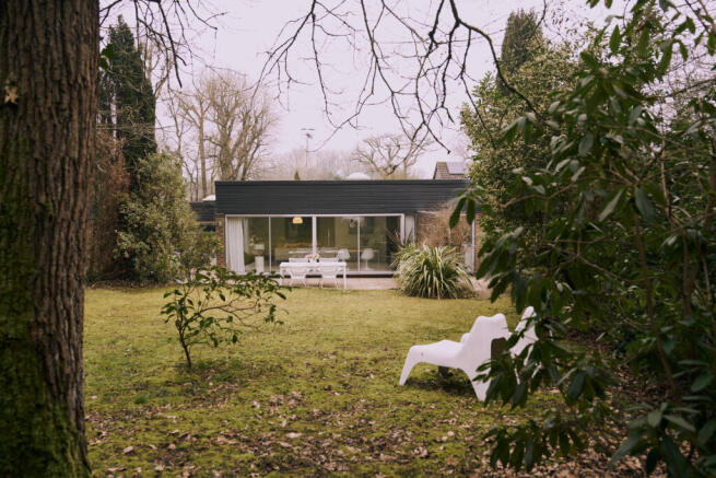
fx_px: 656
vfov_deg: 40.0
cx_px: 358
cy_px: 239
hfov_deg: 57.2
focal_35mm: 33
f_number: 4
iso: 320
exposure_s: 1/200
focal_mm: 33
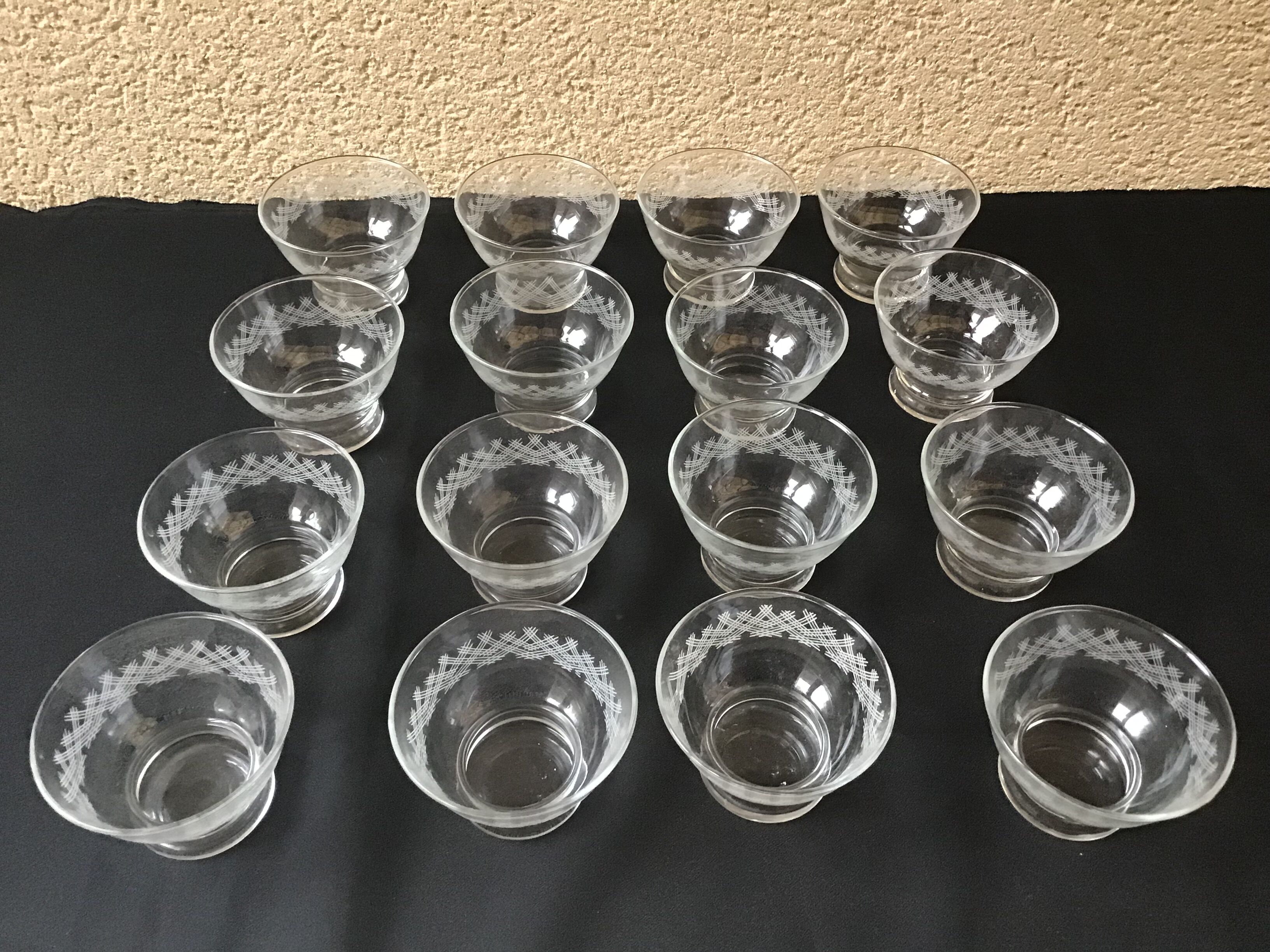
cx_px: 635
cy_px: 476
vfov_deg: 45.4
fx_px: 1137
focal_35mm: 31
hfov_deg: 58.4
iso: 200
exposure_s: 1/24
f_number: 2.4
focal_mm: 3.3
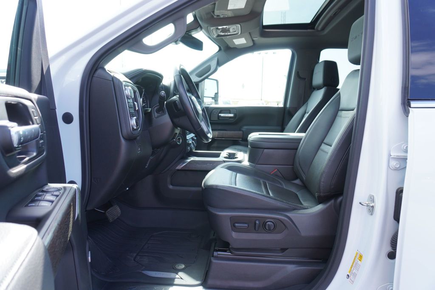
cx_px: 218
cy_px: 145
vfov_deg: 53.2
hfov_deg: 73.7
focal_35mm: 24
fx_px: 290
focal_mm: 16
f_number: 5
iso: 100
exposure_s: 1/100
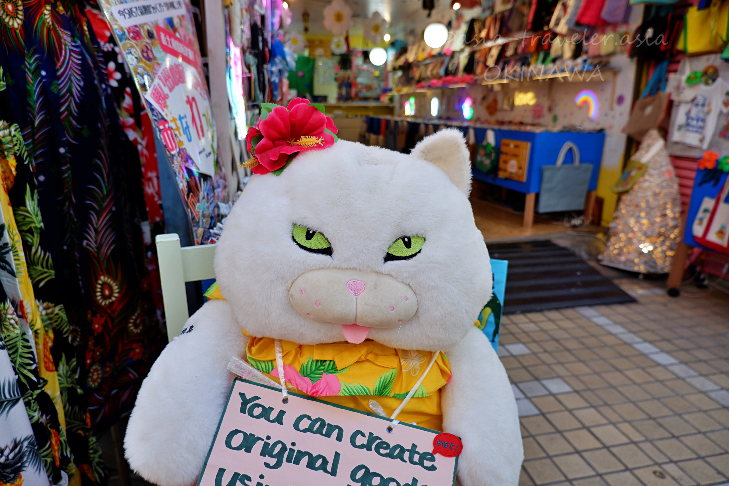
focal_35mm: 23
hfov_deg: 76.1
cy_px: 243
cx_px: 364
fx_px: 466
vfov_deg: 55.1
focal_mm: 15
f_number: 3.5
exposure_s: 1/100
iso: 200
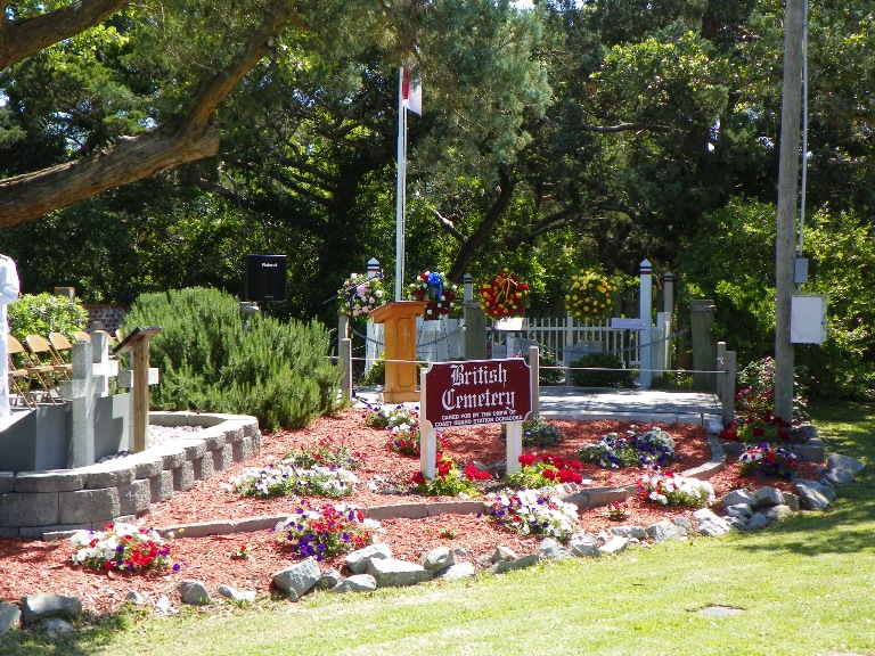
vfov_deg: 25.2
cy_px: 328
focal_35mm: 58
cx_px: 438
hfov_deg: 33.2
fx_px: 1466
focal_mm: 10.3
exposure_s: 1/250
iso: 64
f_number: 3.5
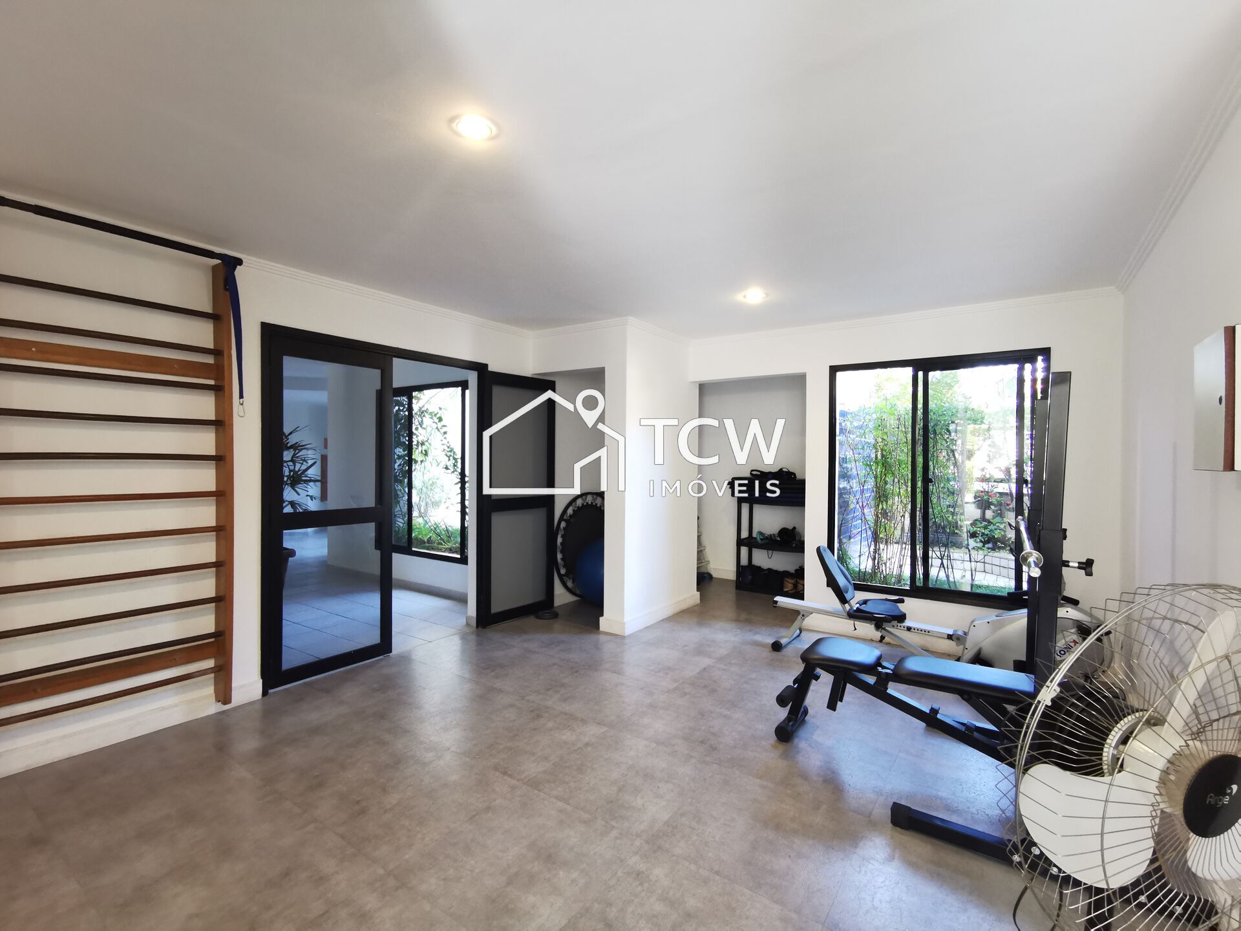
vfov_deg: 78.1
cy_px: 466
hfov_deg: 94.5
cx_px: 620
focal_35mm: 16
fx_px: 574
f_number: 2.2
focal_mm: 2.35
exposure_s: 1/30
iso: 400
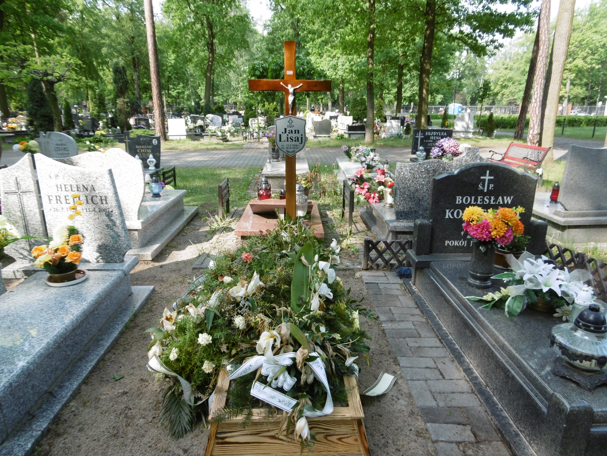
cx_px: 304
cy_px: 228
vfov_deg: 56.8
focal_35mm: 24
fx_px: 421
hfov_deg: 71.6
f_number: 3.1
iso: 100
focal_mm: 4.3
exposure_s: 1/250
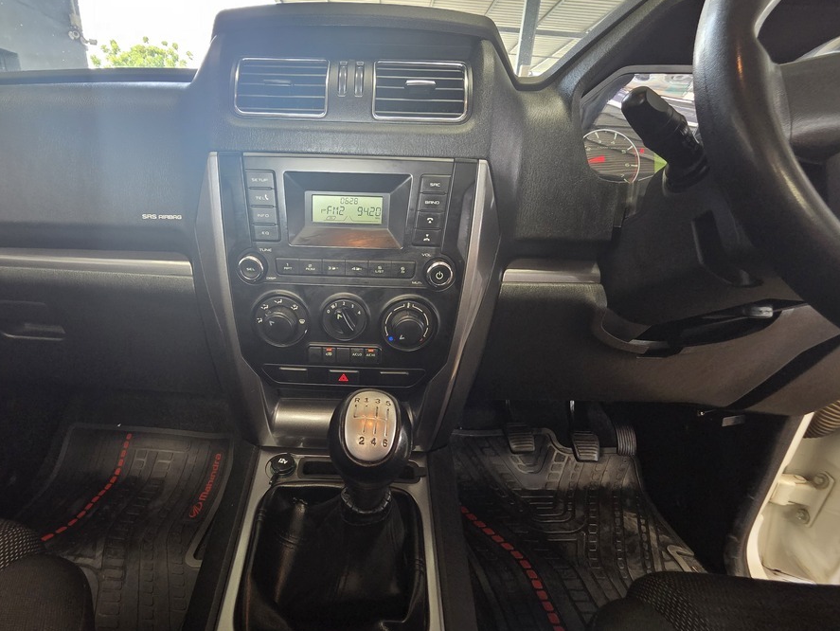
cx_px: 356
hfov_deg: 97.4
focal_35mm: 15
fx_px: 364
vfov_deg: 81.8
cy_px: 324
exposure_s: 1/50
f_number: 2.2
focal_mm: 2.2
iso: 320
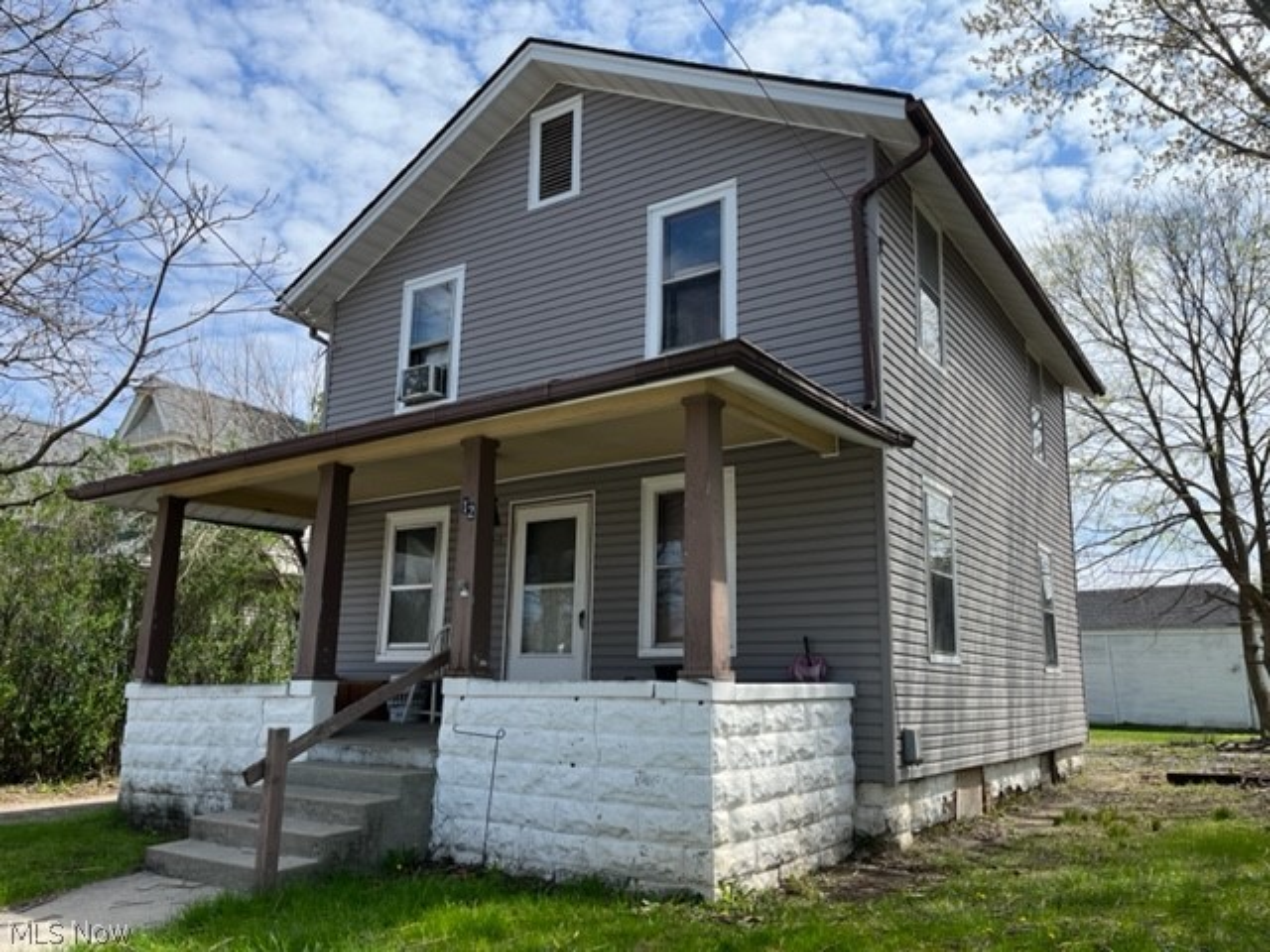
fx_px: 954
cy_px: 476
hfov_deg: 67.3
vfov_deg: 53.1
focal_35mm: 26
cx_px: 635
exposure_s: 1/2755
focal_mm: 5.1
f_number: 1.6
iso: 50
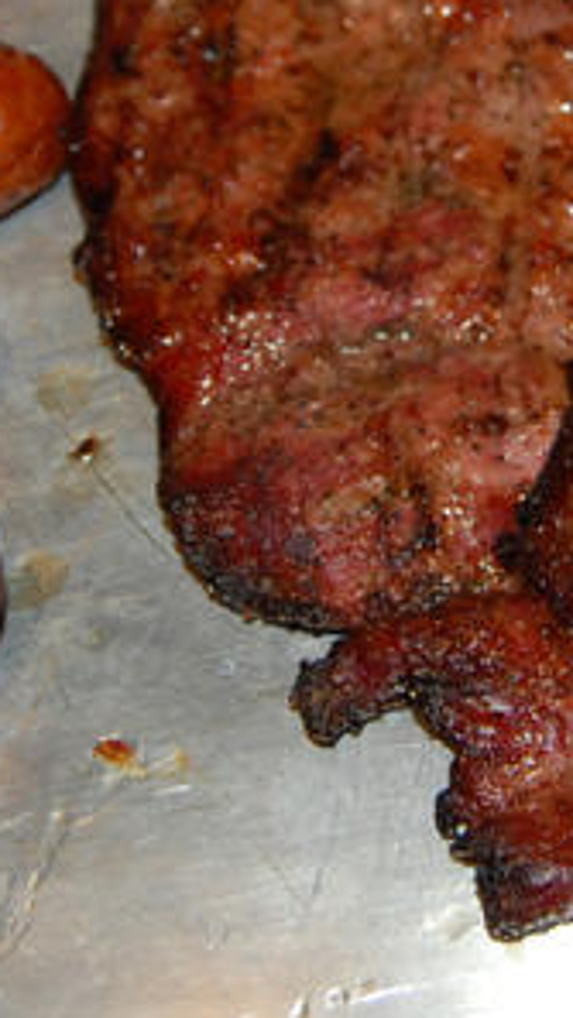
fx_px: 2567
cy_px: 247
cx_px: 401
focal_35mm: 95
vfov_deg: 22.2
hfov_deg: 12.7
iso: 400
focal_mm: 20
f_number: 3.8
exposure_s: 1/60
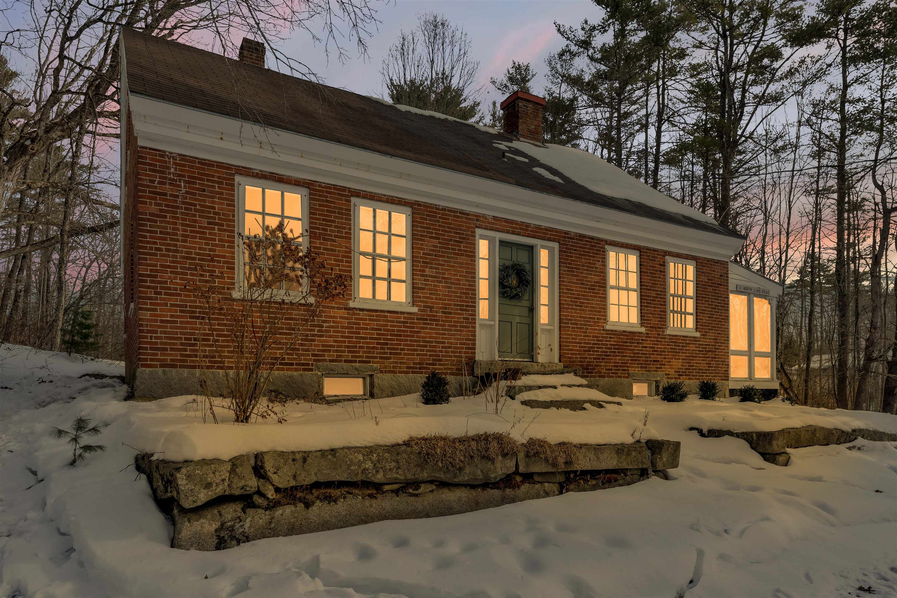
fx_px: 523
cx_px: 448
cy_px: 299
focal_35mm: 21
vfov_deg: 59.5
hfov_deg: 81.2
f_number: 8
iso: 800
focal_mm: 21
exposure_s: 1/750
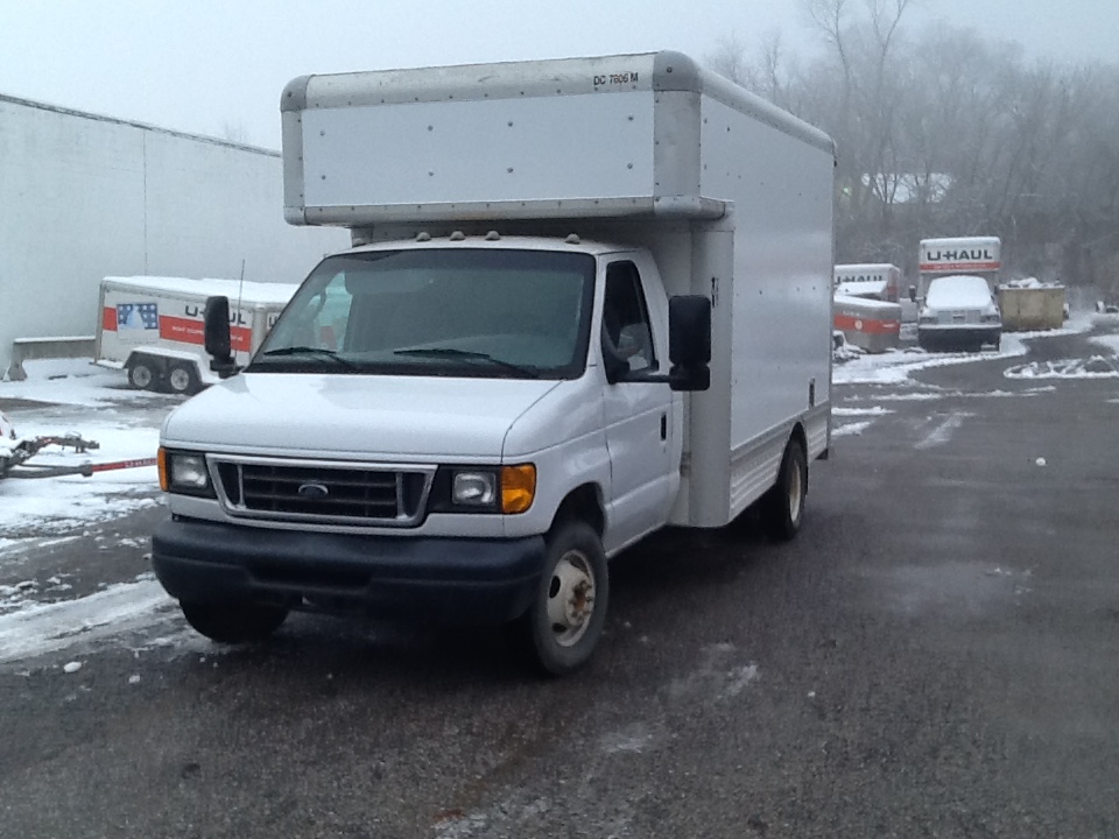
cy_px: 420
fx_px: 1422
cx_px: 560
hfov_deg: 42.9
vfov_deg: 32.9
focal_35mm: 44
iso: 40
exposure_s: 1/535
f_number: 2.4
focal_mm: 2.03
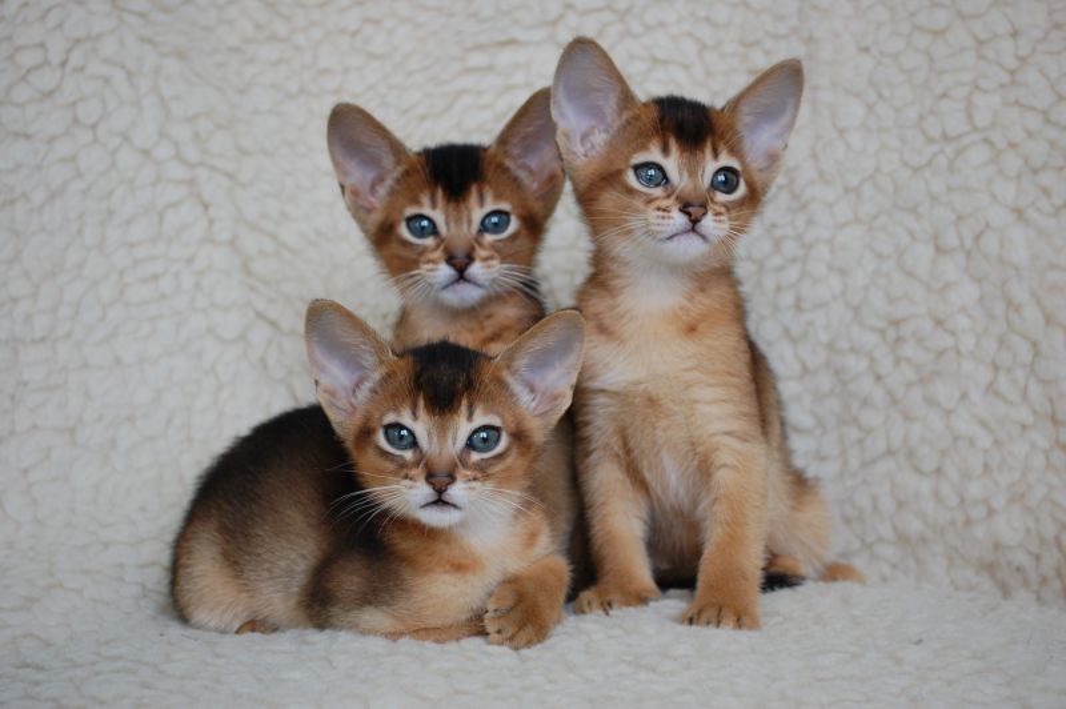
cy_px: 354
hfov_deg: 29.9
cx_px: 533
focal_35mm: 68
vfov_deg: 20.1
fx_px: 1997
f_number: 5.3
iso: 400
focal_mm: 45
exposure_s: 1/40
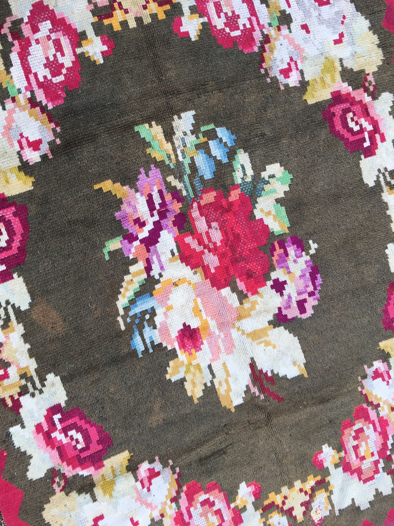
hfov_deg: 48.2
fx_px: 440
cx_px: 197
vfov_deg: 61.7
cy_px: 263
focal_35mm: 29
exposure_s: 1/50
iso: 25
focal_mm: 4.15
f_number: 2.2
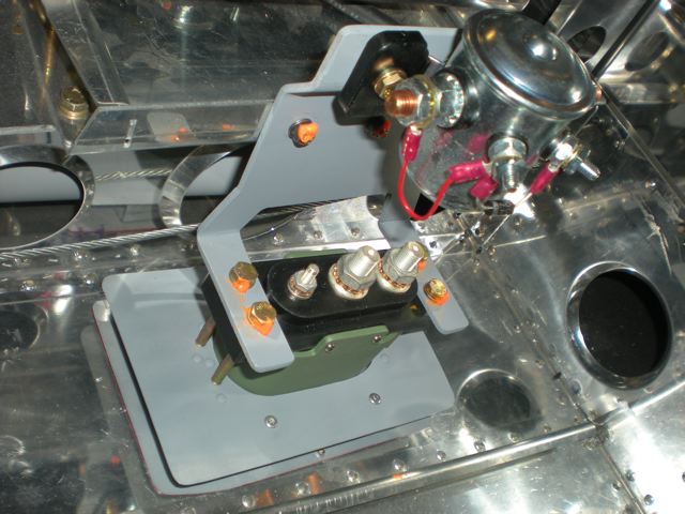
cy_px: 257
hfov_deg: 49.0
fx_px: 752
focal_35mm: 38
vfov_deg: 37.7
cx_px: 342
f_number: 3.1
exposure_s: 1/60
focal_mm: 6.3
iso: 64
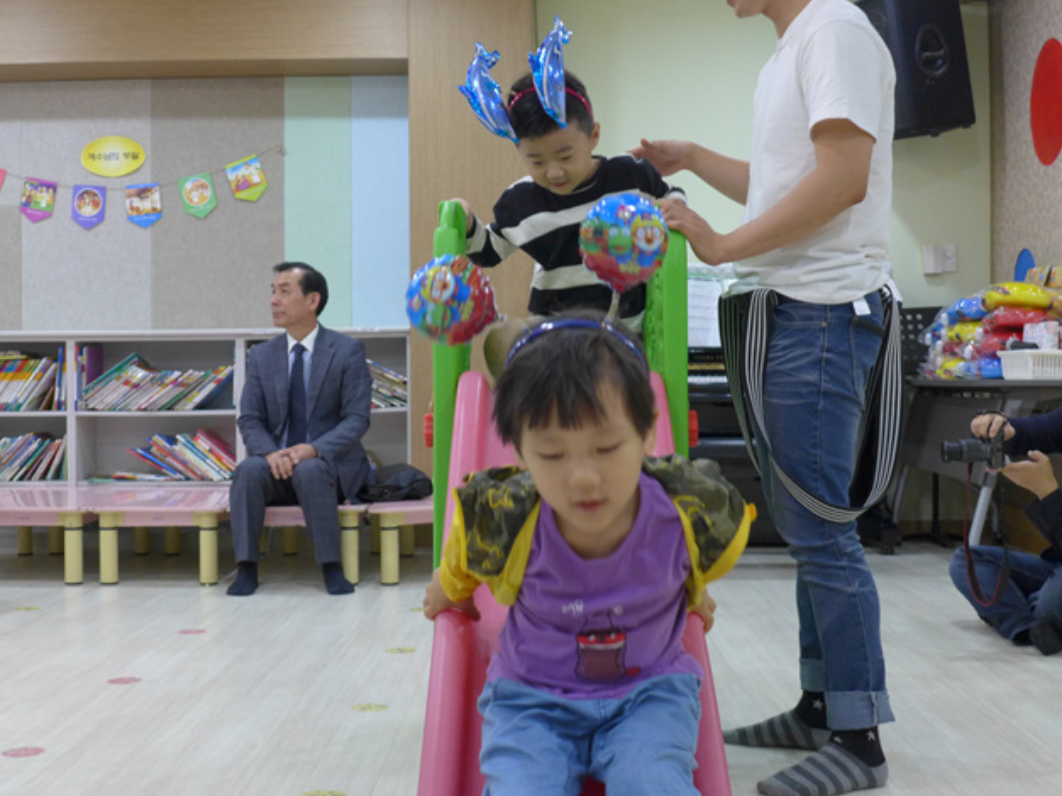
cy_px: 393
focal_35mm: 48
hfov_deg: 39.7
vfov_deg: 30.3
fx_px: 1472
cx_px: 539
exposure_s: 1/160
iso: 320
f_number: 1.8
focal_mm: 9.2
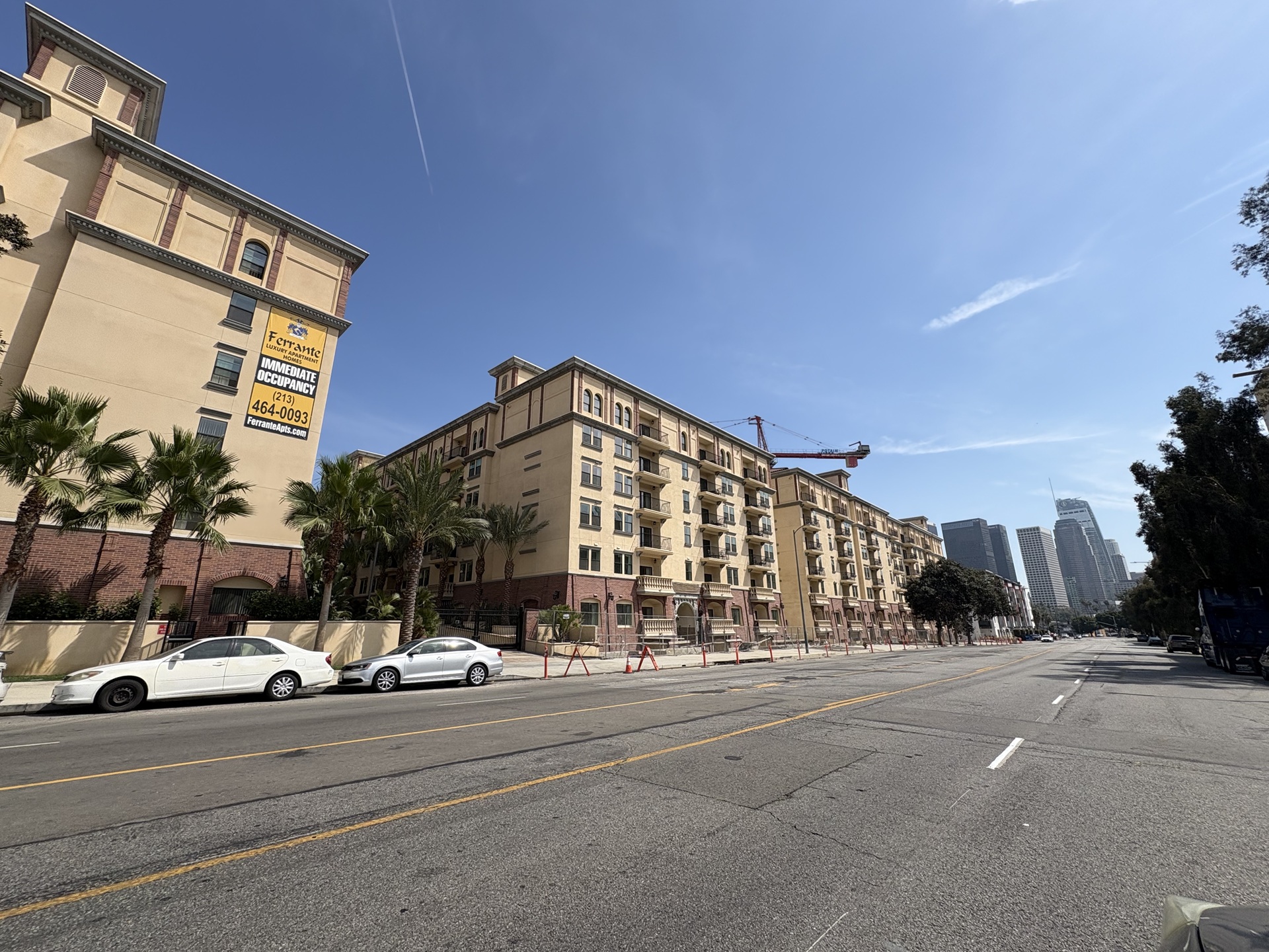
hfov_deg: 102.1
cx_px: 634
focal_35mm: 14
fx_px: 513
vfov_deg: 85.7
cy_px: 476
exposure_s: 1/2083
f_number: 2.2
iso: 40
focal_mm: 2.22
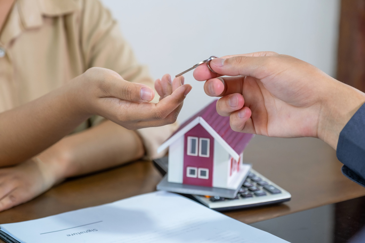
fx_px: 842
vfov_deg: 16.5
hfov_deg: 24.5
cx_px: 182
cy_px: 122
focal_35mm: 83
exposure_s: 1/125
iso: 500
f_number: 3.2
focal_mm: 55
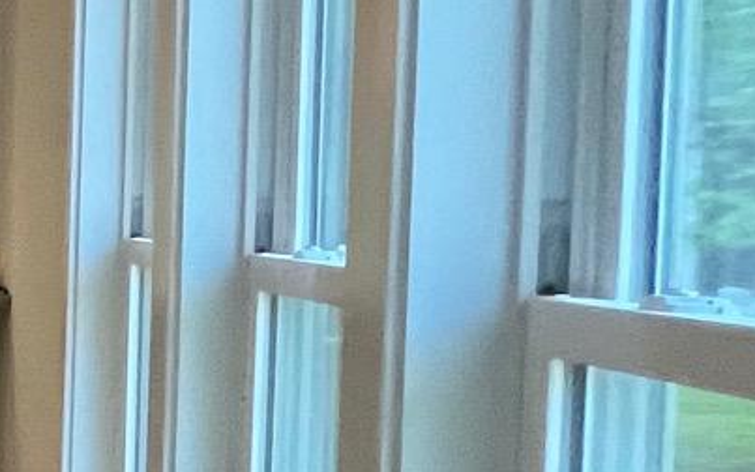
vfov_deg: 18.5
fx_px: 1441
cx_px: -1154
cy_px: 328
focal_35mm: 70
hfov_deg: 14.3
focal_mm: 1.57
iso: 250
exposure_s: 1/120
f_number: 1.8
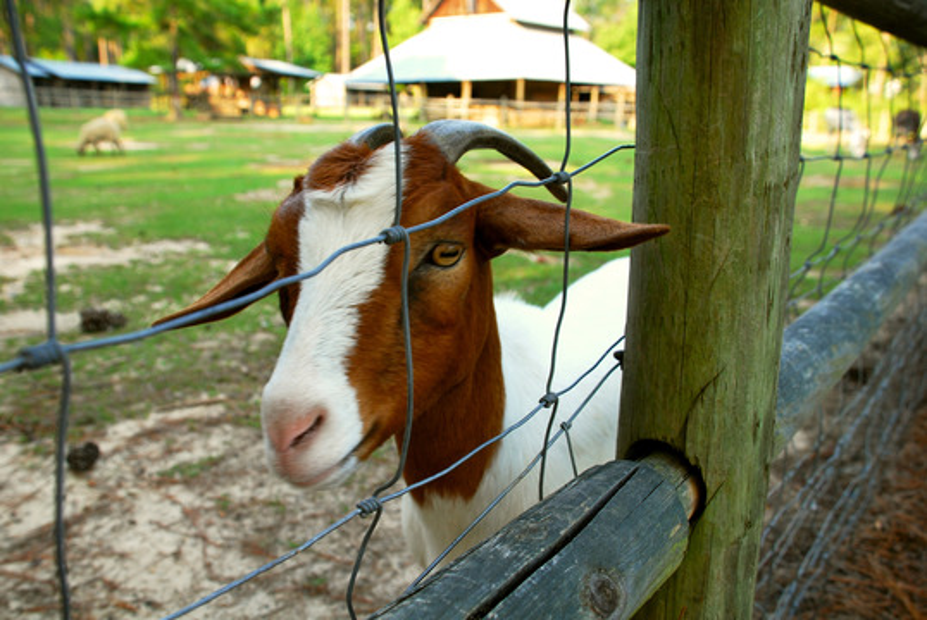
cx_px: 464
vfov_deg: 40.1
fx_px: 851
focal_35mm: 33
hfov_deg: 57.2
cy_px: 310
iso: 100
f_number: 5
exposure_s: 1/100
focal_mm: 22
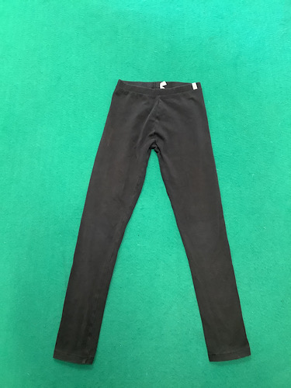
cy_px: 194
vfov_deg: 58.4
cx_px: 146
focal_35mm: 31
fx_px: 347
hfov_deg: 45.4
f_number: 2.4
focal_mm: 3.3
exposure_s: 1/33
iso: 320
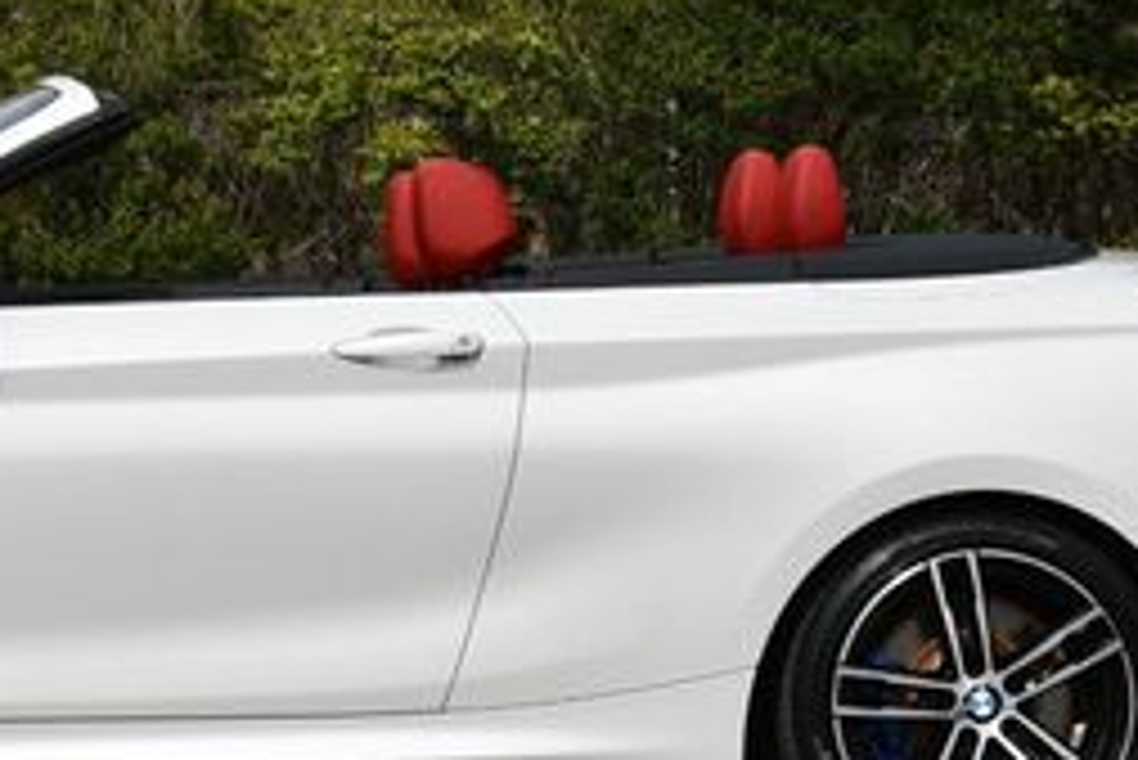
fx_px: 4649
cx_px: 198
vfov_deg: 9.3
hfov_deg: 13.9
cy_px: 117
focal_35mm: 147
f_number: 9
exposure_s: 1/320
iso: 100
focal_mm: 29
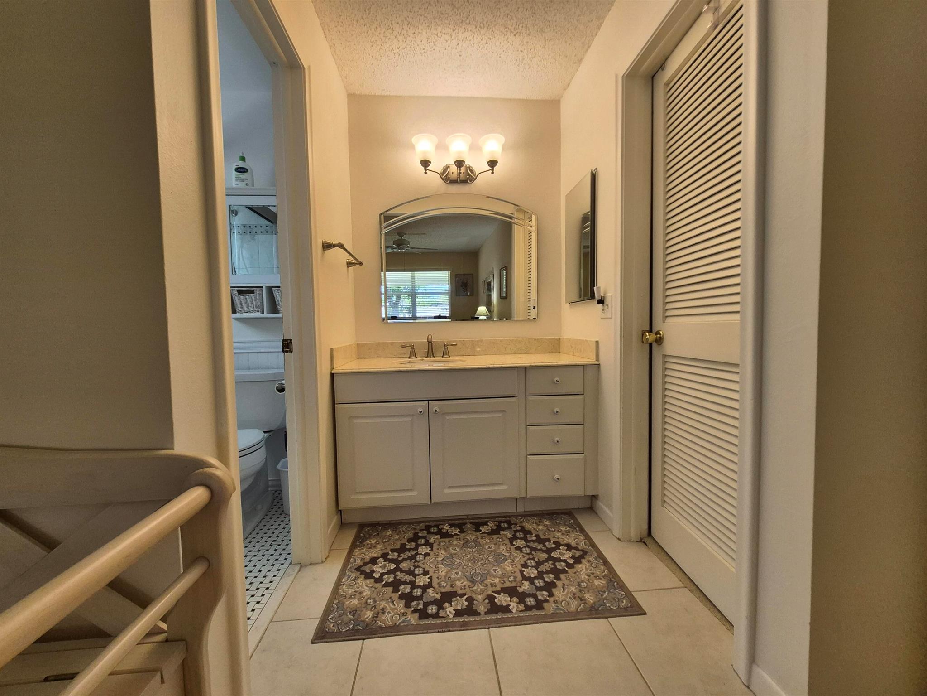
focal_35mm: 13
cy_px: 348
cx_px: 464
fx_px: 348
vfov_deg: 89.9
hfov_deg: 106.2
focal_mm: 1.74
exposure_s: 1/120
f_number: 2.2
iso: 80
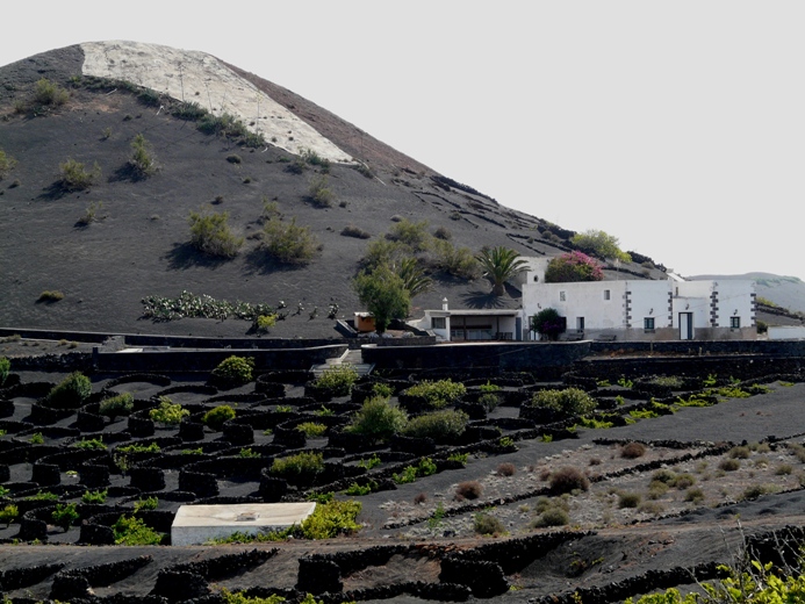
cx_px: 402
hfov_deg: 25.3
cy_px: 302
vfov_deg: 19.1
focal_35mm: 77
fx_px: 1791
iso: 100
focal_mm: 12.6
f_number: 5
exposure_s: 1/250
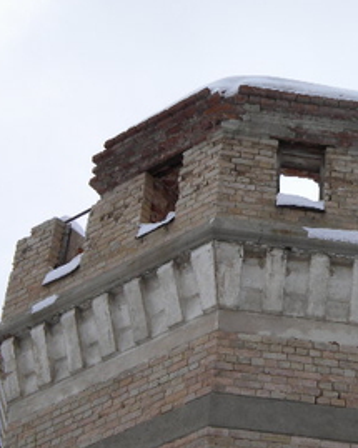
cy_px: 248
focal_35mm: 111
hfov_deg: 13.8
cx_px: 303
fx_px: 1471
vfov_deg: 17.3
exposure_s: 1/265
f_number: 6.5
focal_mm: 12.3
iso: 80
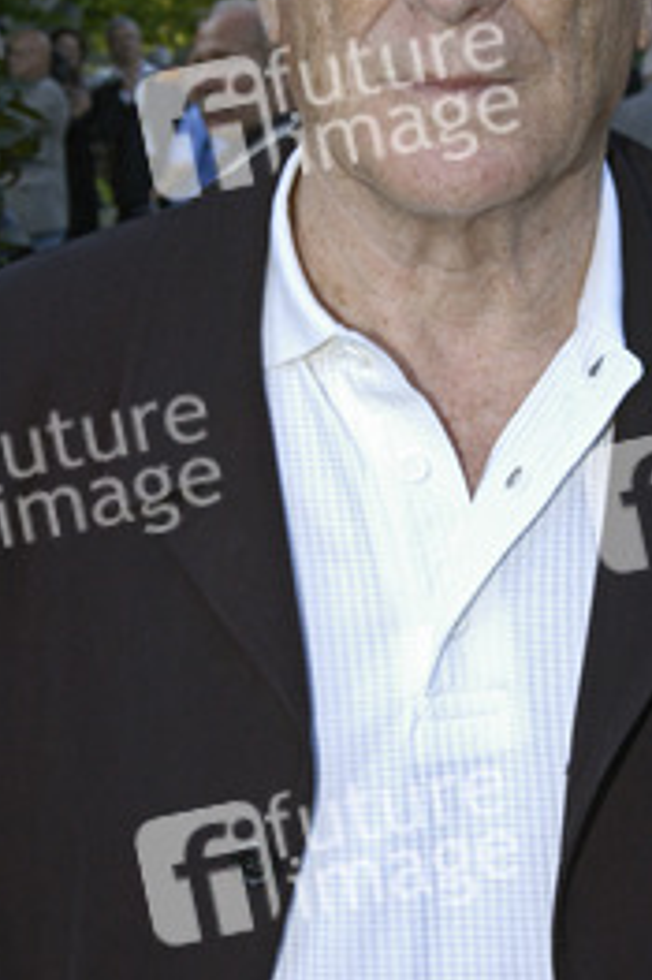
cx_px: 436
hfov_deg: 17.0
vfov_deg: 25.3
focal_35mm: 80
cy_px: 298
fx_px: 2169
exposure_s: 1/160
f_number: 8
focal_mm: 35
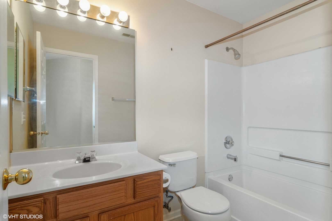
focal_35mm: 18
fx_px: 166
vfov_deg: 67.4
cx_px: 166
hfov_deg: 90.0
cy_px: 110
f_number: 9
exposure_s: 1/2.5
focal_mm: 12
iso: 100
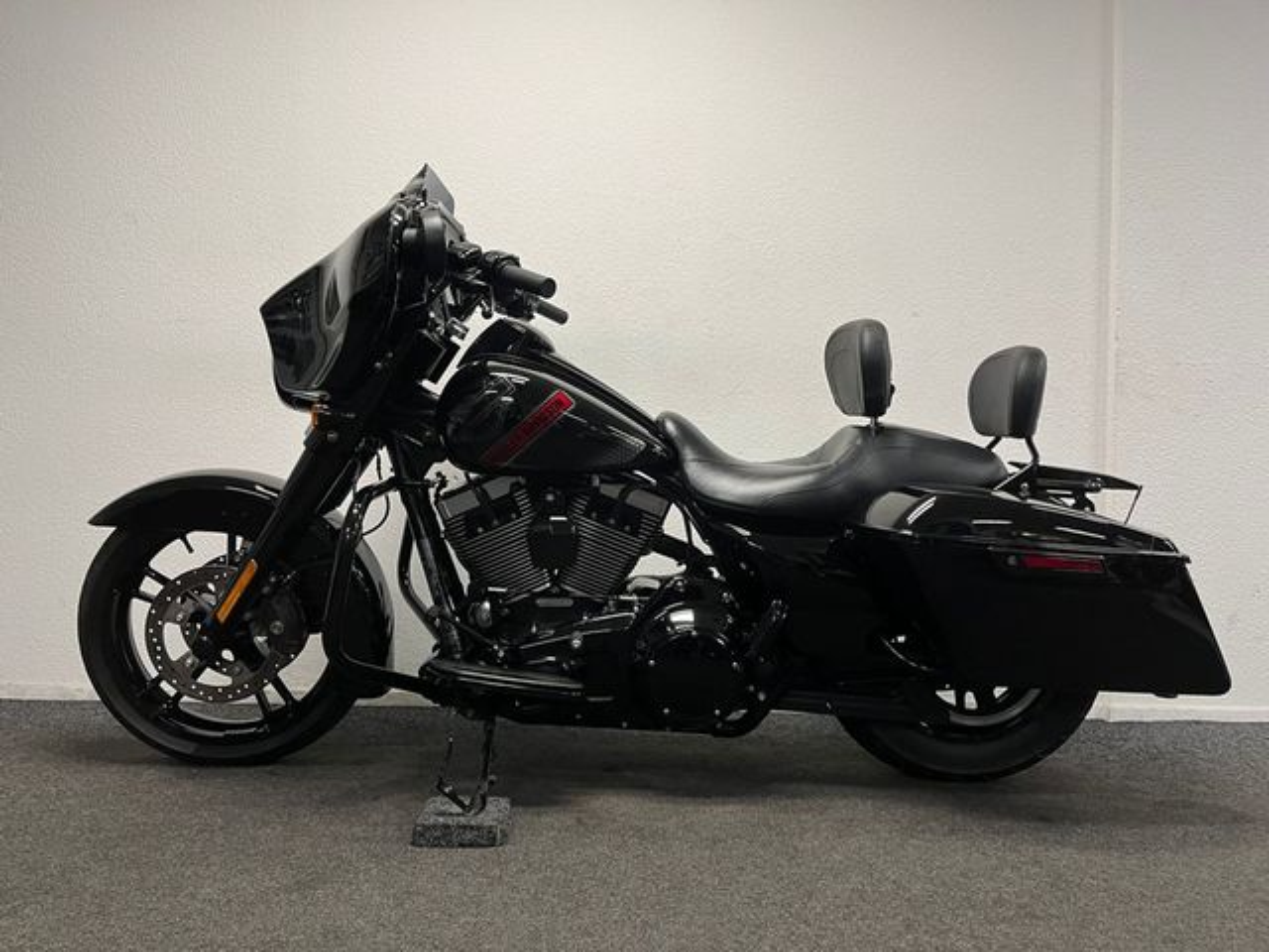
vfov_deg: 53.1
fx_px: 953
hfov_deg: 67.3
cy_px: 476
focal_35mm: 26
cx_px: 634
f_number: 1.6
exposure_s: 1/50
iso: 80
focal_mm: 5.1
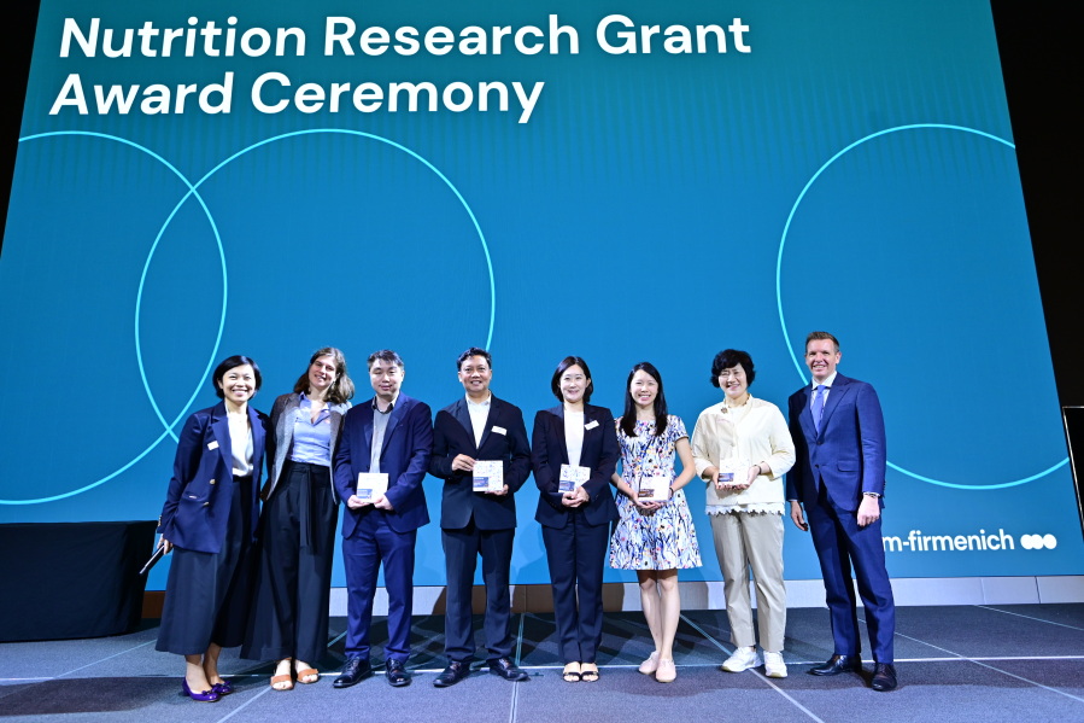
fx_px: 647
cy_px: 362
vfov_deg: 58.3
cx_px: 542
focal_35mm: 22
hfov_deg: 79.9
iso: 500
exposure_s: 1/60
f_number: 4
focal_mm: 21.5
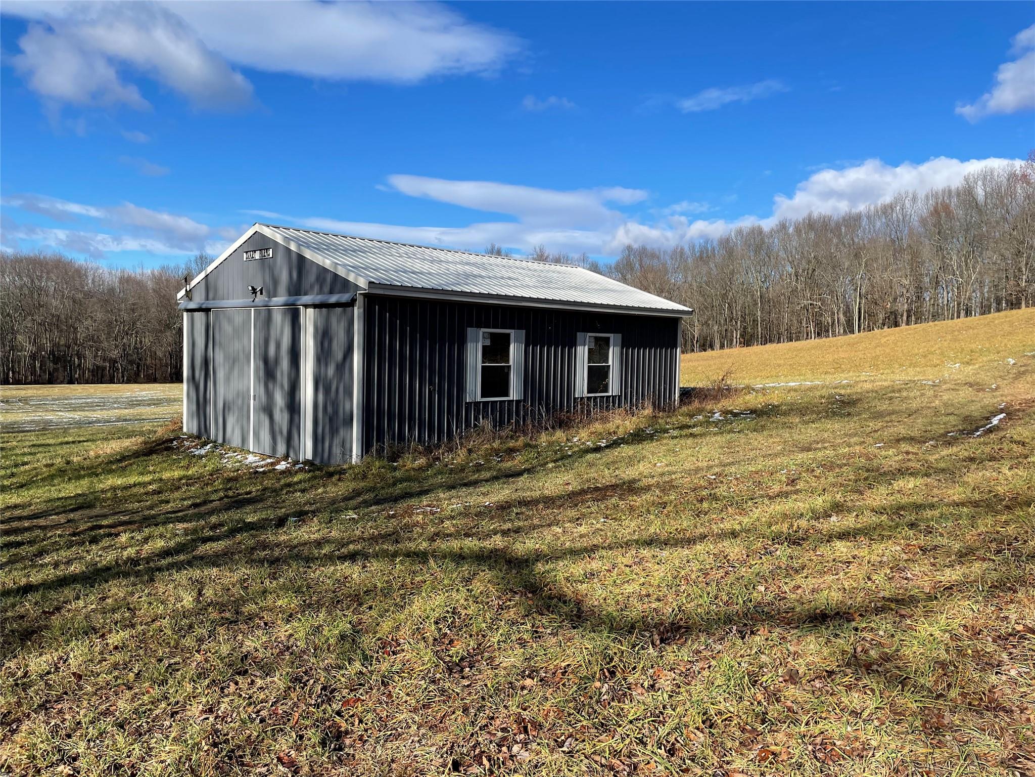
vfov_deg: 53.1
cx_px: 518
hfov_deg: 67.3
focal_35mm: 26
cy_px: 388
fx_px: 777
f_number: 1.6
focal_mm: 4.2
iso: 32
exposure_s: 1/2959
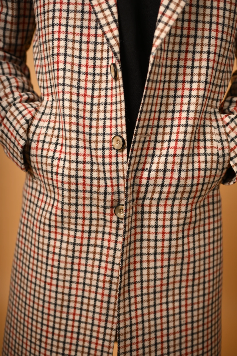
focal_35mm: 50
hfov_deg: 27.0
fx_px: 494
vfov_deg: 39.6
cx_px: 118
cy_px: 178
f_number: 2.2
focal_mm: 50
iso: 160
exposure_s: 1/1000
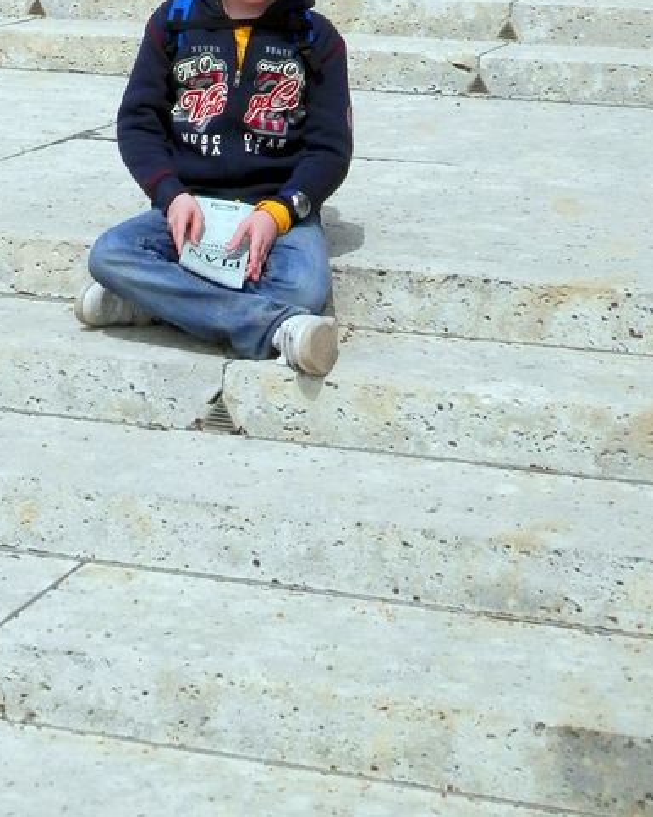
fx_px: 2345
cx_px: 181
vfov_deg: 19.3
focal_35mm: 97
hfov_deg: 15.8
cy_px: 47
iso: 80
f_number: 10.4
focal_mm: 7.3
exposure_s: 1/200
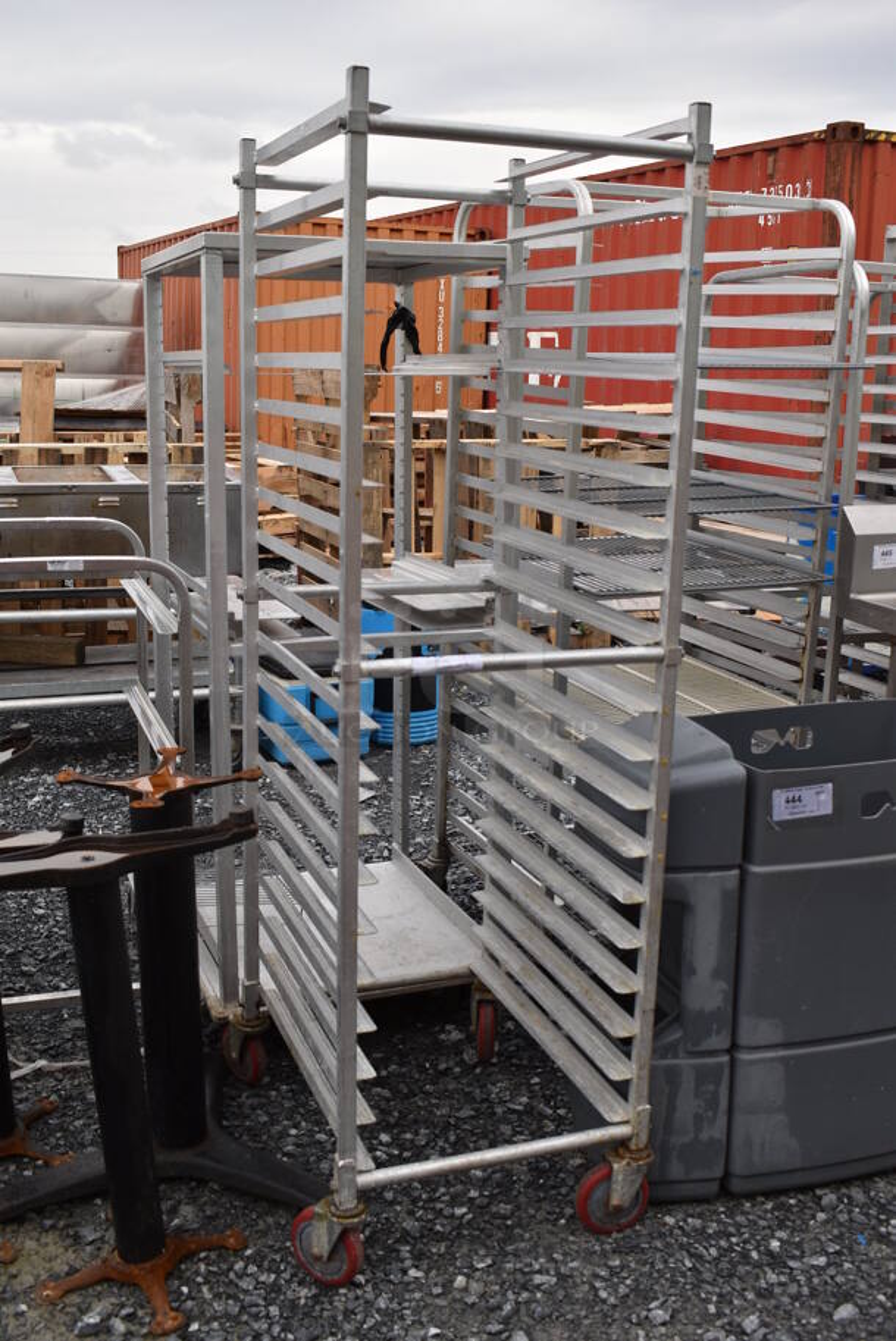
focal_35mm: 36
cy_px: 670
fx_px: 1342
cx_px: 448
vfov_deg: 53.1
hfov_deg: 36.9
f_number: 8
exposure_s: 1/250
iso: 200
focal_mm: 24
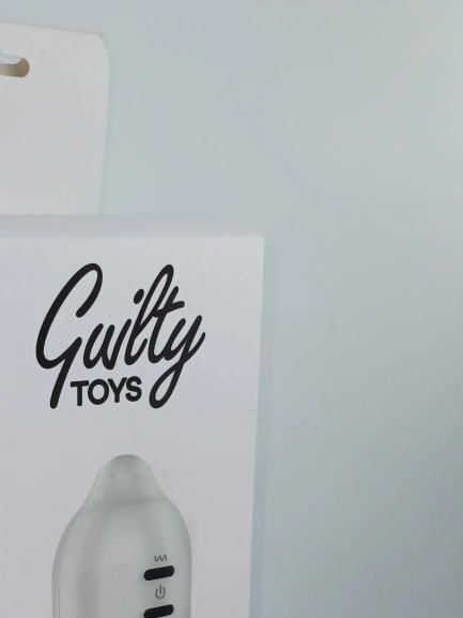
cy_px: 555
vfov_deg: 34.8
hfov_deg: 27.0
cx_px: 36
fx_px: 927
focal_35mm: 52
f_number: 1.8
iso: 50
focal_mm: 4.65
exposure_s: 1/551
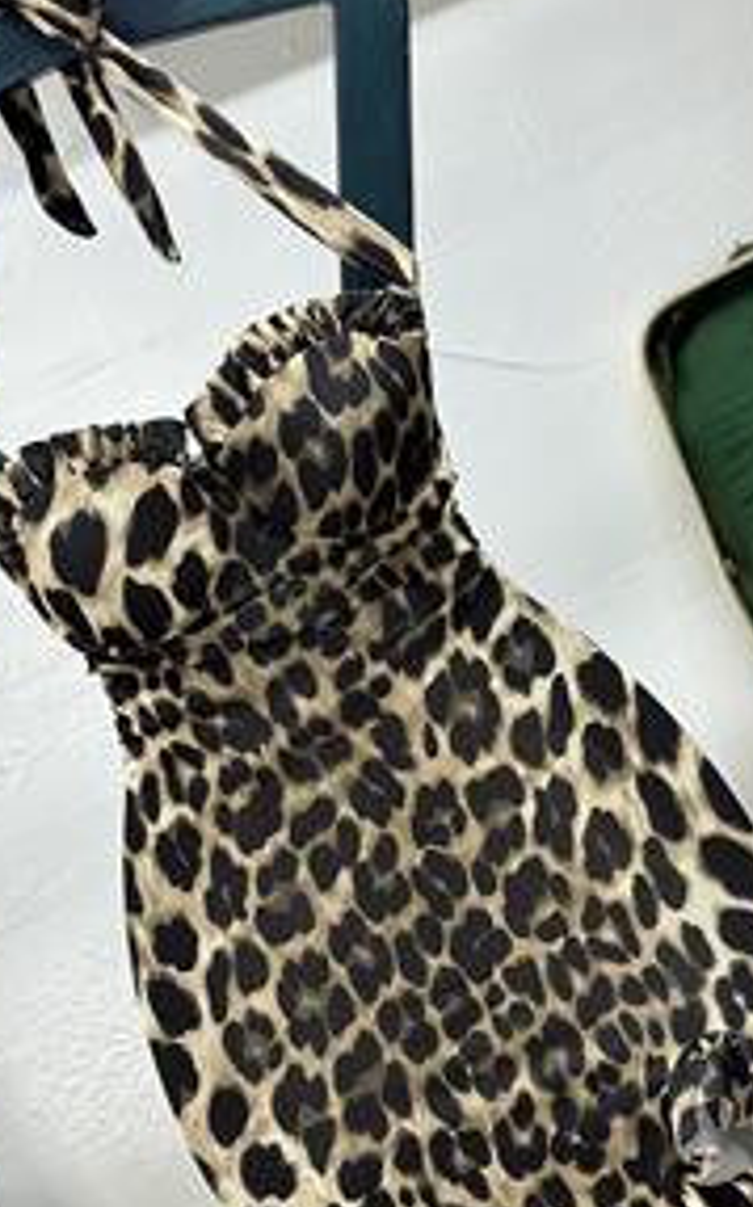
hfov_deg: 18.3
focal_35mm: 71
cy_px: 728
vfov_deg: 28.9
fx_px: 2335
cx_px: 366
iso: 100
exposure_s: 1/100
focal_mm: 6.86
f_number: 1.78
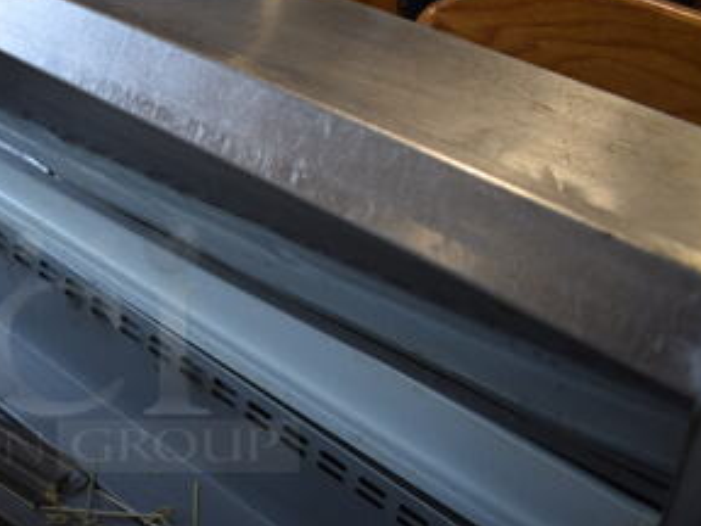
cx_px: 29
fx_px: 1114
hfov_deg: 32.6
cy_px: 343
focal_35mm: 55
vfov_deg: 26.4
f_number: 3.5
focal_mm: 18
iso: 500
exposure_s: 1/250
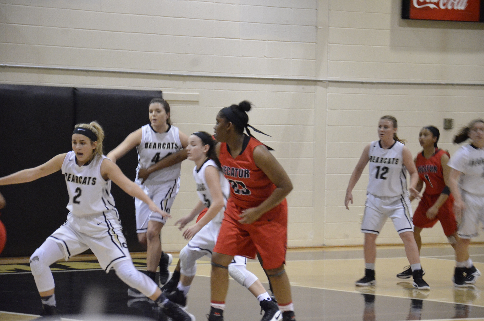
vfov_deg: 9.3
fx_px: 1972
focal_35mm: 147
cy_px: 160
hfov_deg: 14.0
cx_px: 242
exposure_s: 1/100
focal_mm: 98
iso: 4000
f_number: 5.6
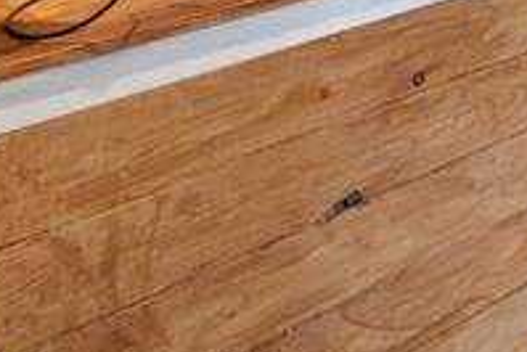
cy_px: -336
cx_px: 683
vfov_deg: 14.8
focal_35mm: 77
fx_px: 1128
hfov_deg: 23.3
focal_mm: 15
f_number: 11
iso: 100
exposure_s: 3
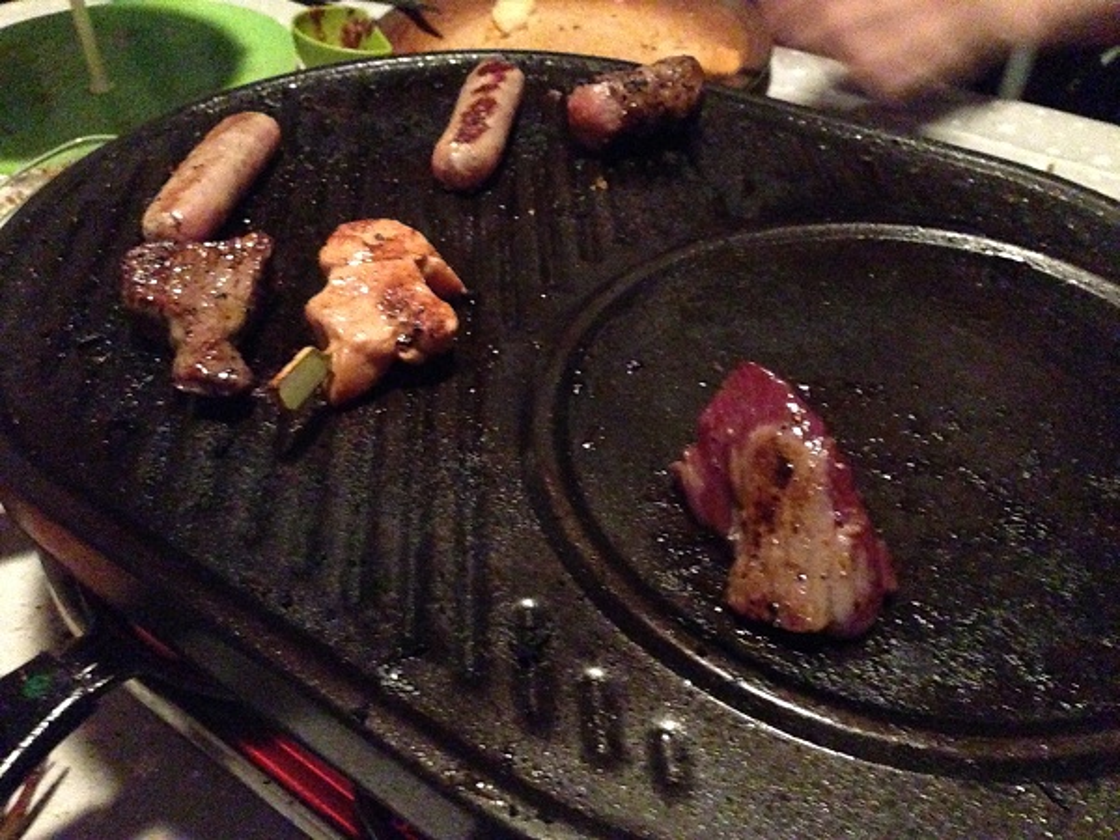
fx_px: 1068
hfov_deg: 55.4
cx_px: 560
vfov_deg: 42.9
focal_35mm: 33
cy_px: 420
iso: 2500
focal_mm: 4.12
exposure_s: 1/15
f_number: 2.4
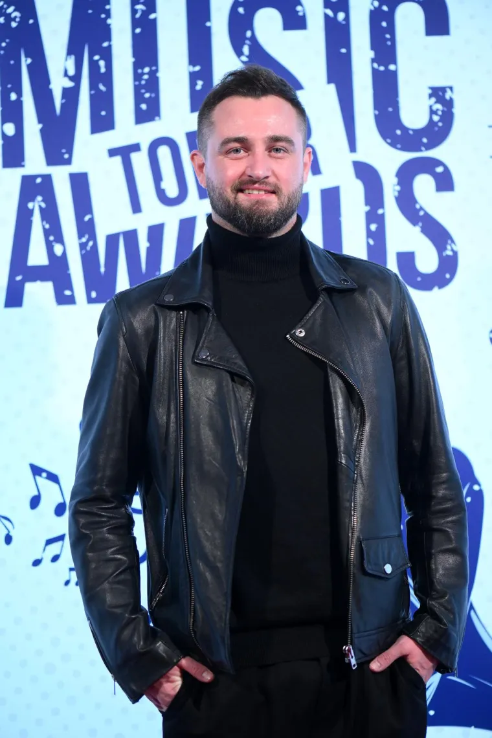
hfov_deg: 13.0
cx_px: 246
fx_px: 2152
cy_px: 369
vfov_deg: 19.5
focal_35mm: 105
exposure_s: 1/500
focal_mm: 105
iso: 1250
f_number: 4
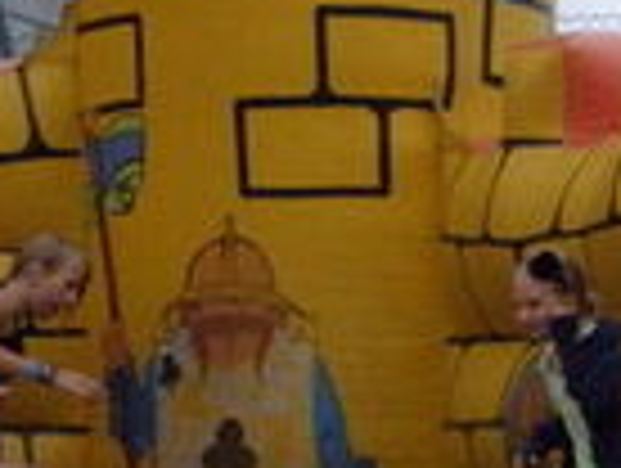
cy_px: 308
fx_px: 3055
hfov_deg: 11.2
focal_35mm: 170
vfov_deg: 8.8
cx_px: 896
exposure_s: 1/640
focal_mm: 8.46
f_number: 3.4
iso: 800
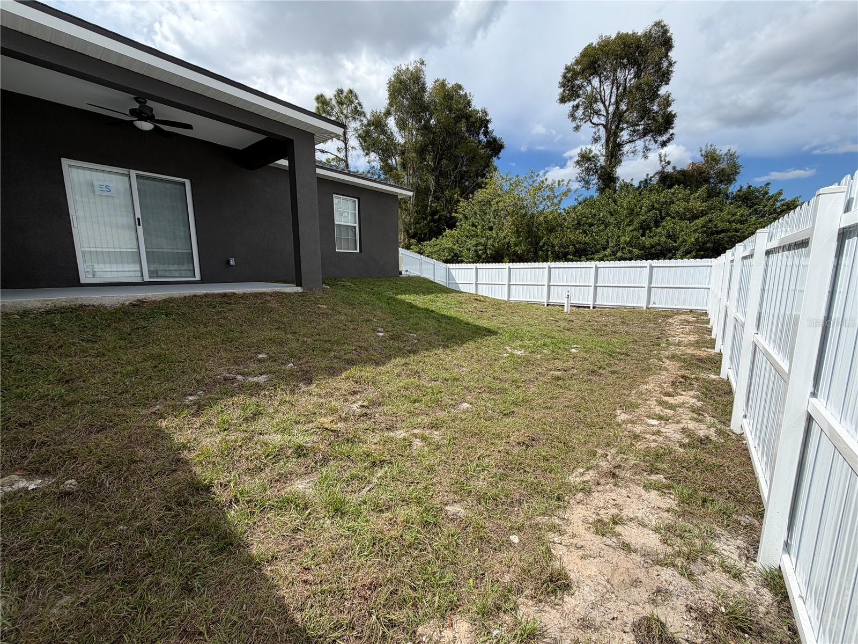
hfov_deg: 102.1
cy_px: 322
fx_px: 347
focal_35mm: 14
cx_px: 429
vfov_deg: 85.7
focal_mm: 2.22
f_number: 2.2
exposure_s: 1/928
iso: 20
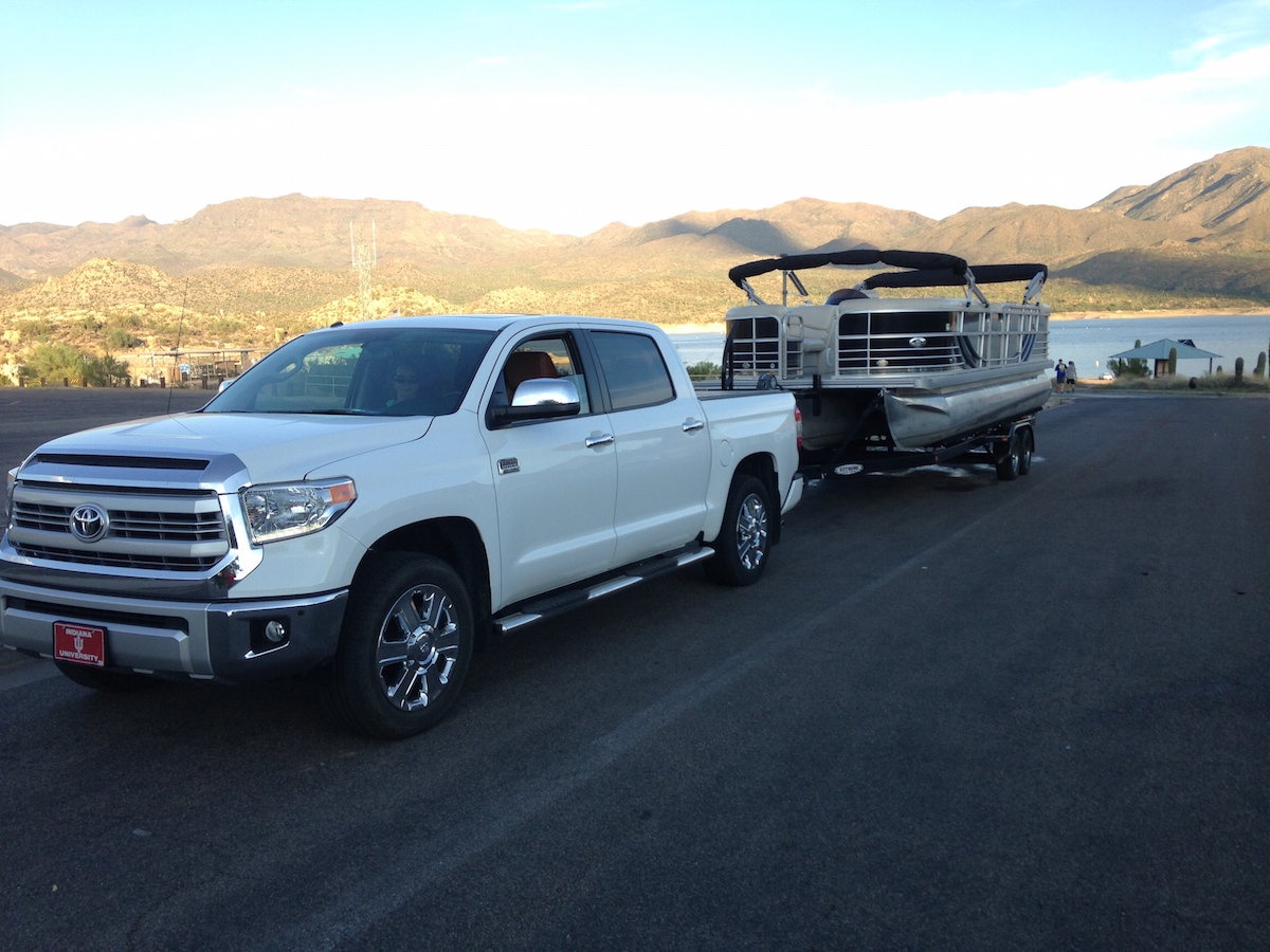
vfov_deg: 42.9
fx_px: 1211
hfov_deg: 55.4
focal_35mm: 33
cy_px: 476
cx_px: 635
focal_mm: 4.12
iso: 50
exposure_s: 1/350
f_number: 2.4
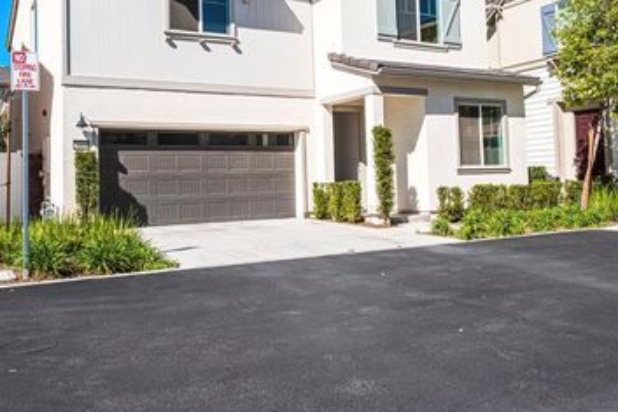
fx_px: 583
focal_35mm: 34
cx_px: 270
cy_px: 152
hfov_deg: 55.7
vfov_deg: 38.6
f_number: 8
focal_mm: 16
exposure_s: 1/1250
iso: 125
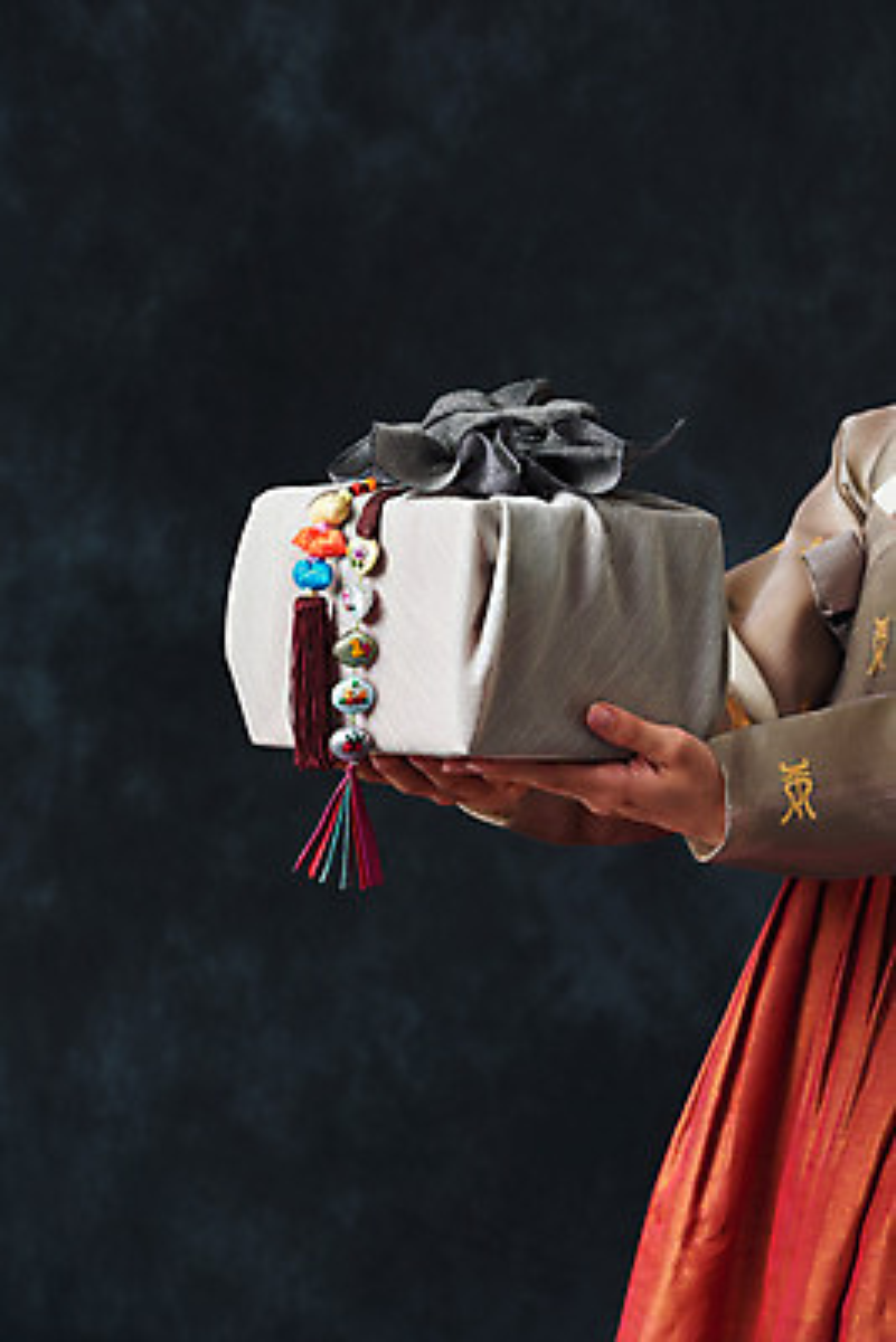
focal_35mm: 200
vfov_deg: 10.3
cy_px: 671
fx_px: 7460
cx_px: 448
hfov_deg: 6.9
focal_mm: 200
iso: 100
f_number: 11
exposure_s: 1/125
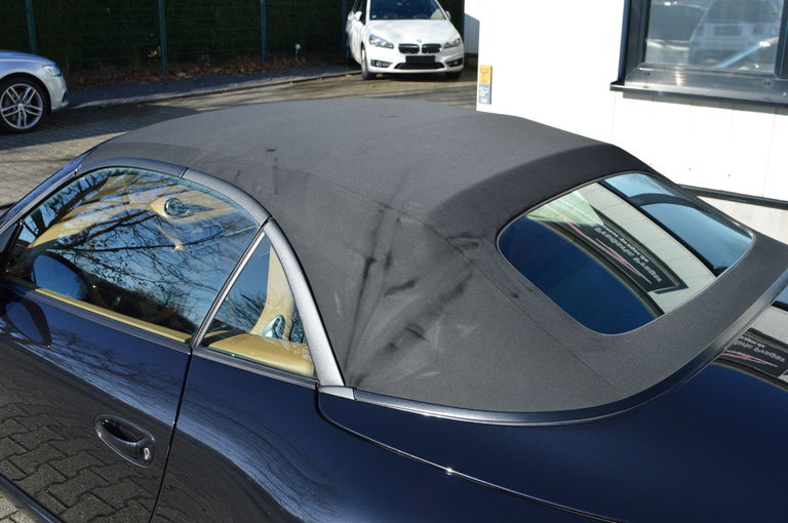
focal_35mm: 36
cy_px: 262
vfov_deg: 36.8
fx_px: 787
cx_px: 394
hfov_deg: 53.2
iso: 100
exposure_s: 1/200
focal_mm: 24
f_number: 7.1
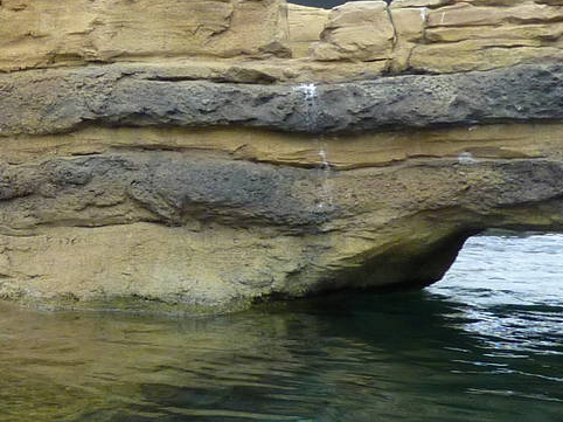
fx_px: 1349
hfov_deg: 20.6
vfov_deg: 17.7
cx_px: -252
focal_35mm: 83
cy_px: 152
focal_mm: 4.1
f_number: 3.3
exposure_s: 1/500
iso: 160
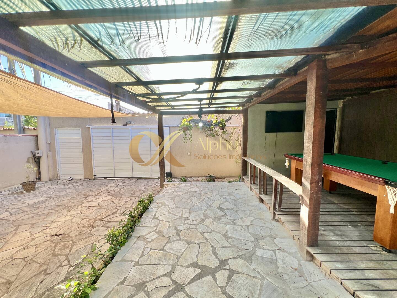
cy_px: 149
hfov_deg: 106.2
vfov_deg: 89.9
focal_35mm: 13
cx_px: 198
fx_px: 149
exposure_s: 1/129
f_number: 1.8
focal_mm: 1.57
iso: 32
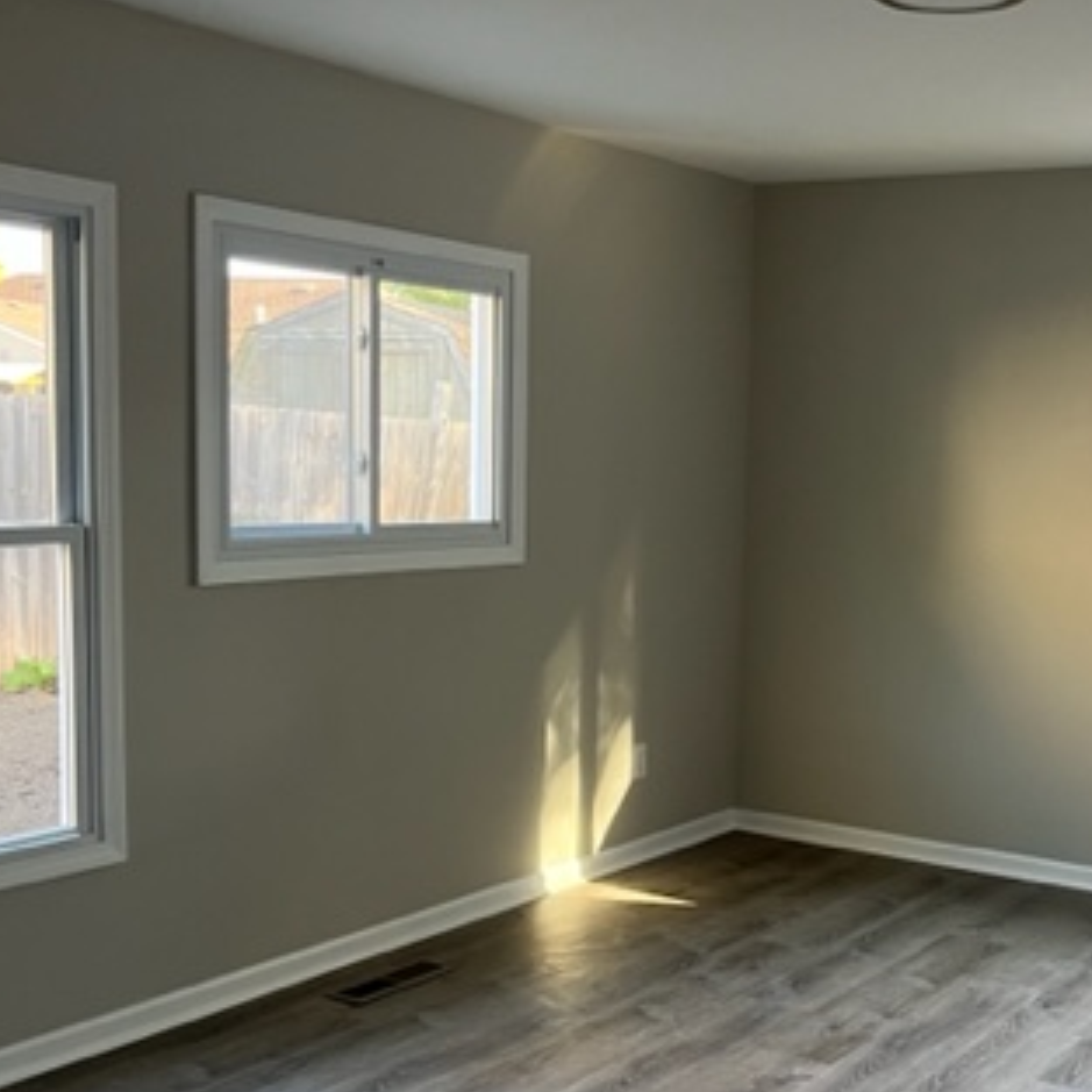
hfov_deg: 35.7
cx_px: 726
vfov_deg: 35.9
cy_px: 656
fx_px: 1677
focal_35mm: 47
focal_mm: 5.1
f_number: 1.6
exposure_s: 1/90
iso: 125
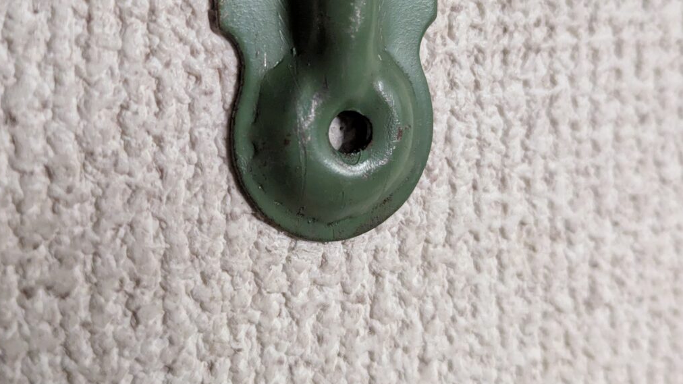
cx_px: 339
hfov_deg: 39.2
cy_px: 131
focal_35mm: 53
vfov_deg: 22.5
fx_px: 960
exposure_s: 1/62.3
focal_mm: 6.81
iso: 1096
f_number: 1.85
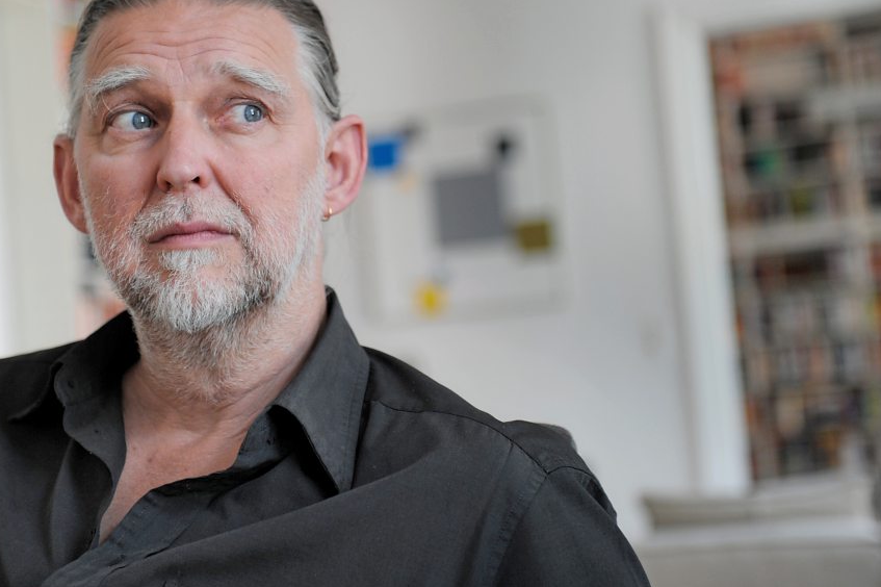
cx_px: 351
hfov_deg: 23.1
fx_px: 2153
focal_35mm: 88
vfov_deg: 15.5
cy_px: 198
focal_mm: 62
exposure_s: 1/250
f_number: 3.2
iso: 800
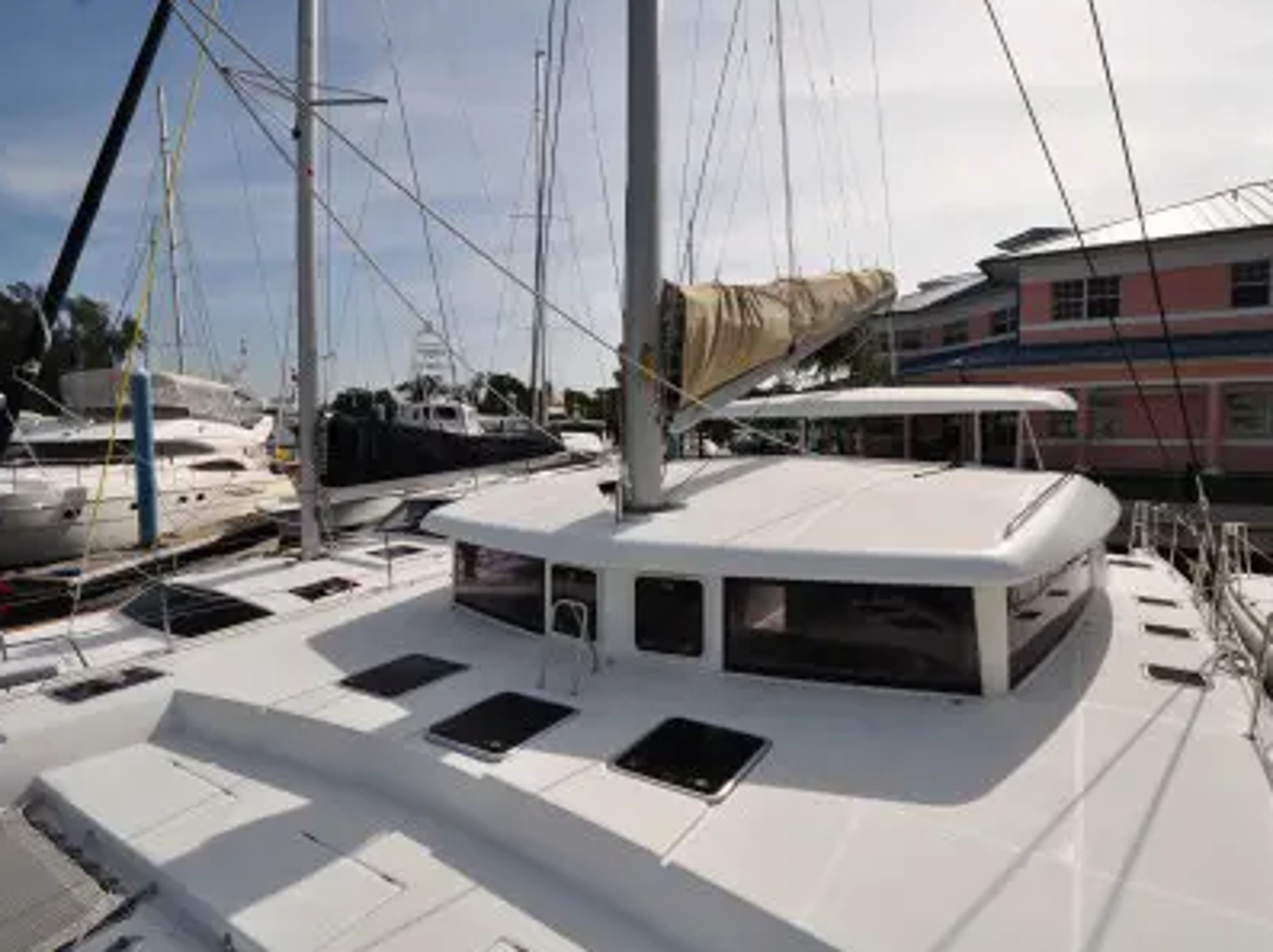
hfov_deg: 90.4
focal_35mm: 17
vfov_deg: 74.6
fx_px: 625
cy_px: 470
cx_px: 731
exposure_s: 1/500
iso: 200
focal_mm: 10
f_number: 11
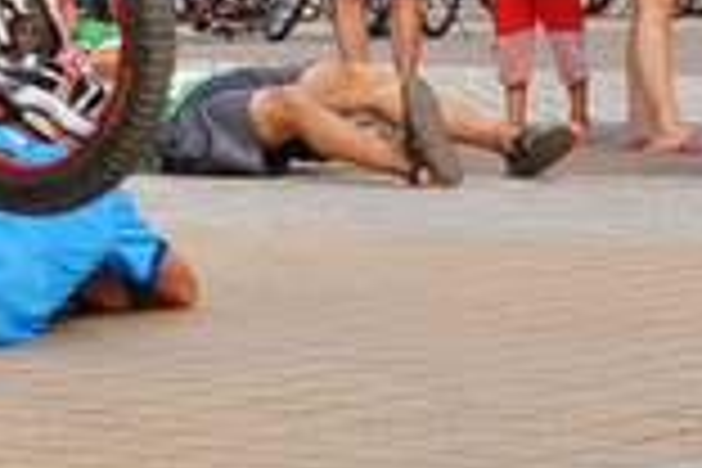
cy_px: -196
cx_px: -580
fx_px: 4192
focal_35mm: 215
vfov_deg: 6.3
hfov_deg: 9.1
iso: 200
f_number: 7.1
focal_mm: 28
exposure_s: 1/500
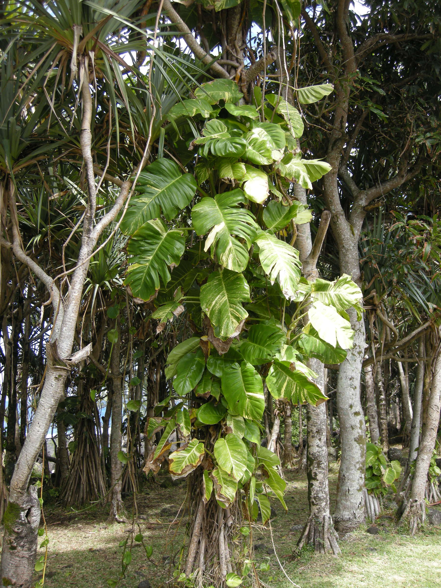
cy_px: 294
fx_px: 595
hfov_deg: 40.7
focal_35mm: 35
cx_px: 220
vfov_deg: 52.6
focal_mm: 7.5
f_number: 3.8
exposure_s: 1/132
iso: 64
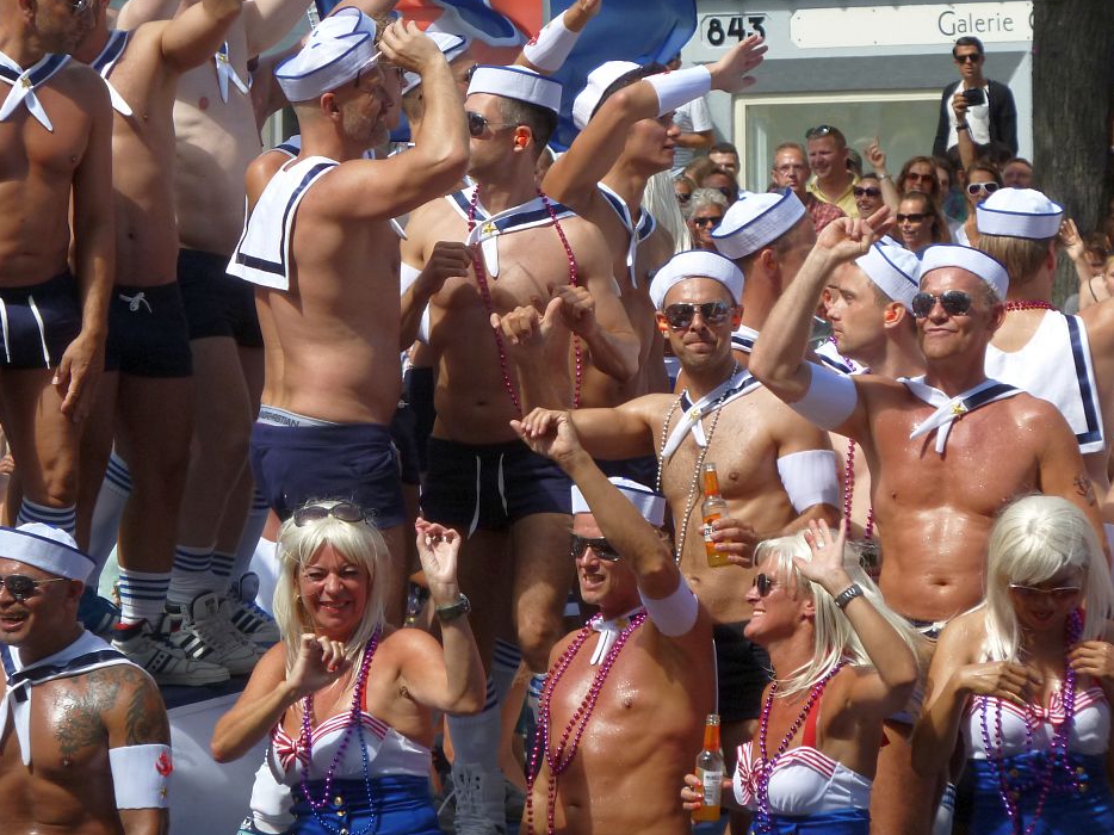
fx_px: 6917
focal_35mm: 215
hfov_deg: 9.2
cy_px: 384
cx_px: 568
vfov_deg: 6.9
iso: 160
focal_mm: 32.1
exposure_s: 1/500
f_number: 4.5
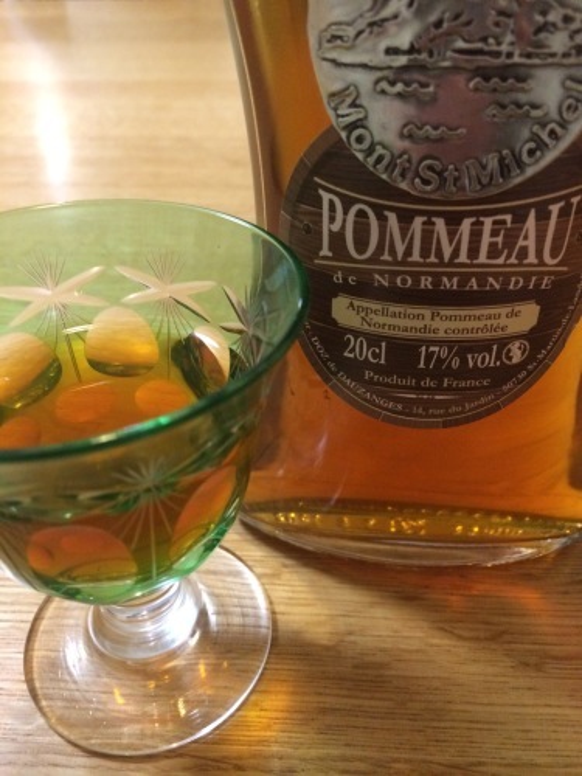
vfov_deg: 61.7
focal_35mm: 29
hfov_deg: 48.2
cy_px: 388
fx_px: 650
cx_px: 291
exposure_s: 1/20
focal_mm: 4.15
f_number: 2.2
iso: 250
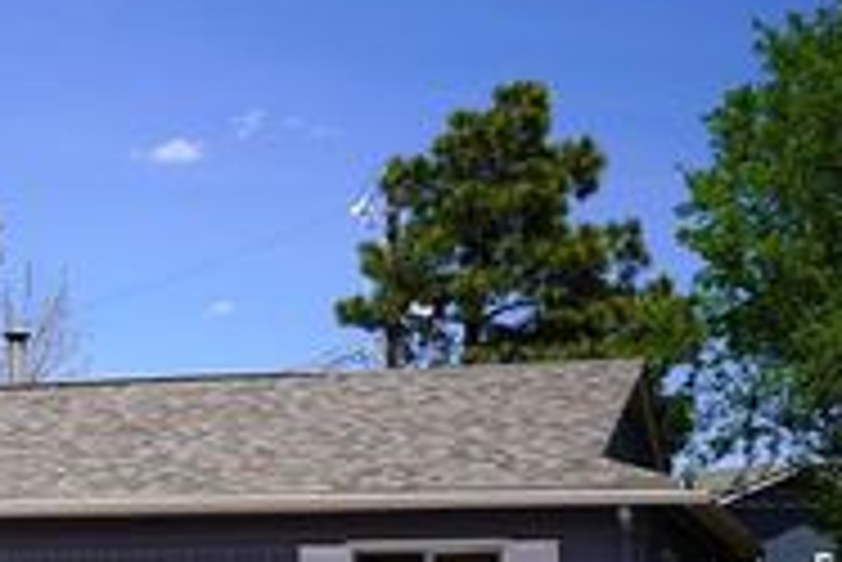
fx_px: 2809
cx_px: -257
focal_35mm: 120
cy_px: 614
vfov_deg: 11.3
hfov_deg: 16.1
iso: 100
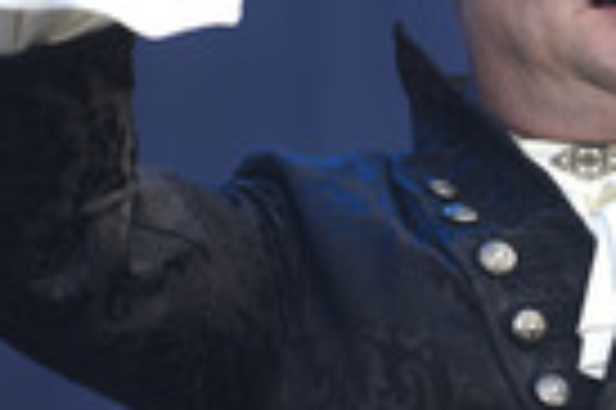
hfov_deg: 3.9
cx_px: 578
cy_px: 126
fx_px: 8990
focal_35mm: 526
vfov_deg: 2.6
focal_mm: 160
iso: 100
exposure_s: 1/400
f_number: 2.8
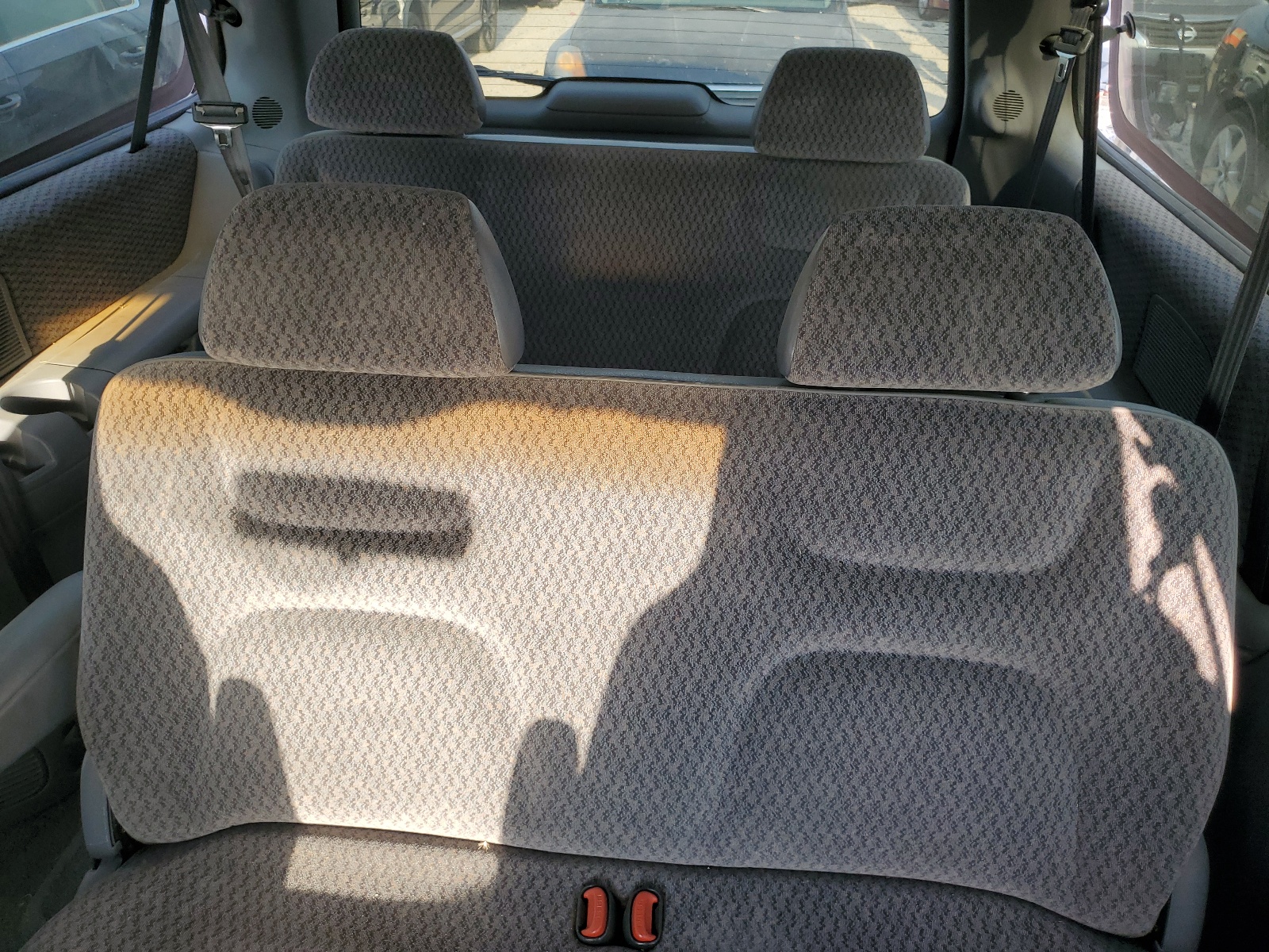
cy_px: 476
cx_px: 634
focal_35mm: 26
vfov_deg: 53.1
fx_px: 953
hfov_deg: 67.3
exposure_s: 1/200
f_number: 1.5
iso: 50
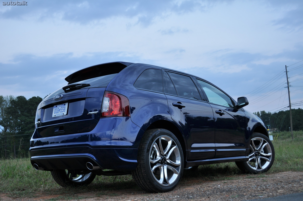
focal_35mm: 39
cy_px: 100
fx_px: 328
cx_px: 152
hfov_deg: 49.6
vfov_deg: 34.1
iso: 200
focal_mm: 26
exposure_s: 1/25
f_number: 4.2
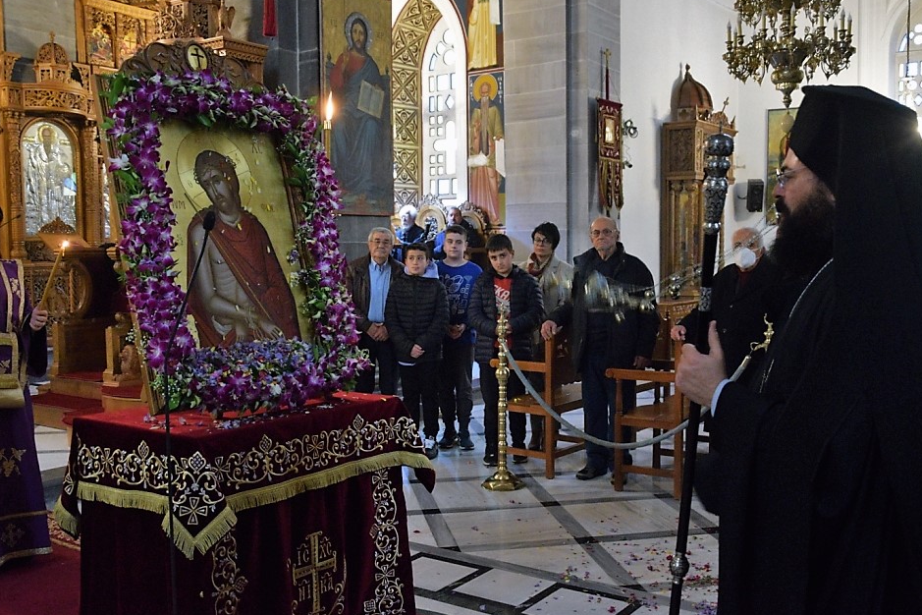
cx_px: 487
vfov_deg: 36.9
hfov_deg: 53.1
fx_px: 922
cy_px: 309
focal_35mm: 36
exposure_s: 1/40
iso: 6400
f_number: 3.8
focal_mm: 22
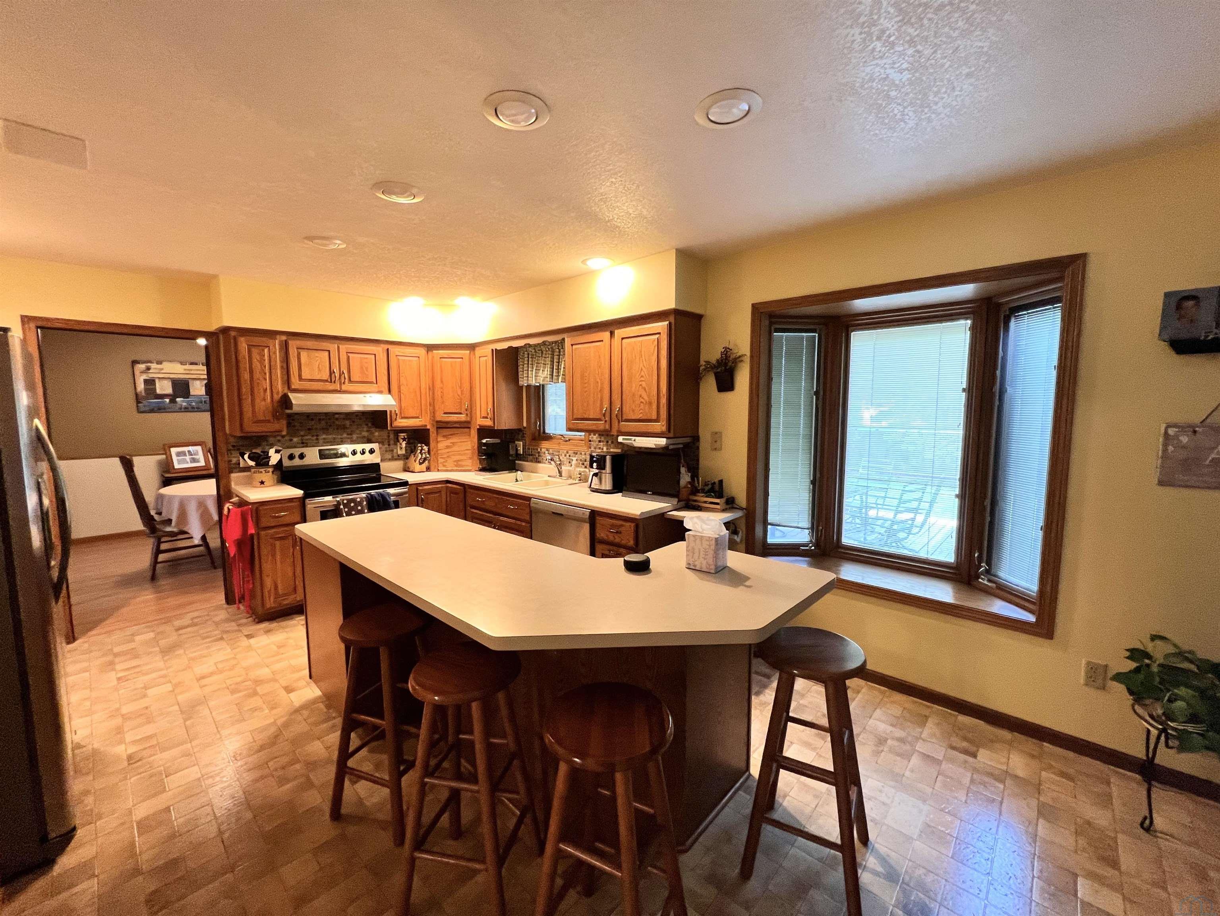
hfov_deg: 106.2
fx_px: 458
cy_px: 458
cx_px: 610
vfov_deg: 89.9
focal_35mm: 13
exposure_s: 1/60
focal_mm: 1.57
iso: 200
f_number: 1.8
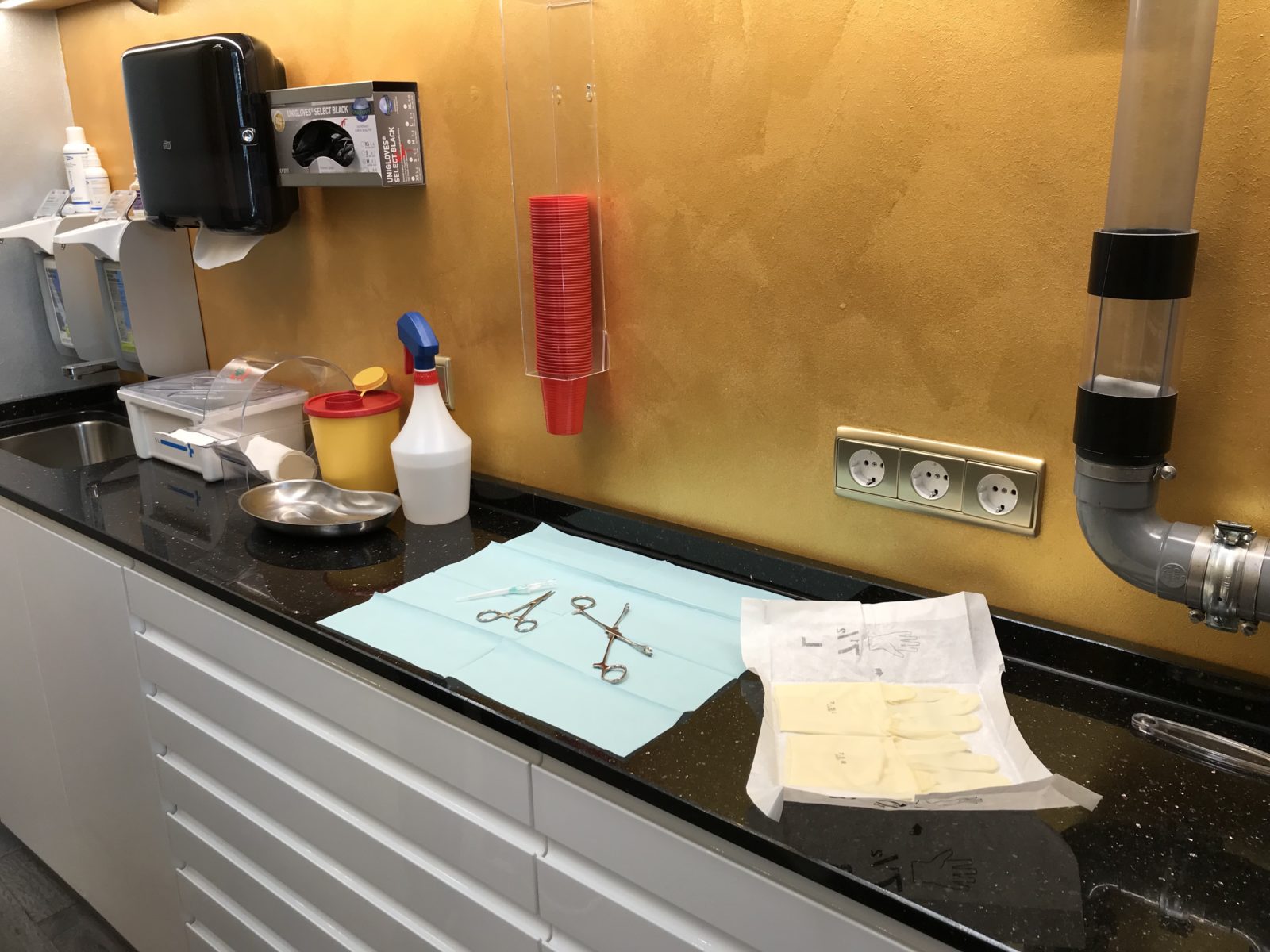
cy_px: 476
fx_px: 1027
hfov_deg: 63.4
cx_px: 635
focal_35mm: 28
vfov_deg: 49.7
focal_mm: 3.99
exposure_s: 1/50
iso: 20
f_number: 1.8
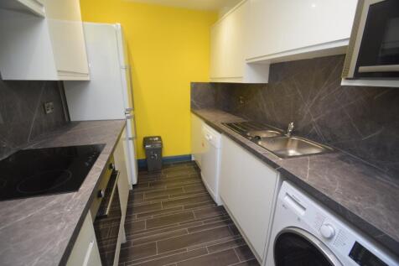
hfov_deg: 100.4
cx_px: 200
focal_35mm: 15
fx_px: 166
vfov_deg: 77.3
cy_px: 133
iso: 800
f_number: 3.5
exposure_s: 1/60
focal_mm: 10
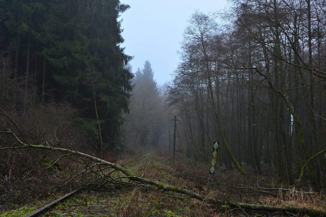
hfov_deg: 43.6
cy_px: 108
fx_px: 407
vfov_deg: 29.9
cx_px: 163
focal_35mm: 45
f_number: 13
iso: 100
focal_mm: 30
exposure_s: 1/1.3
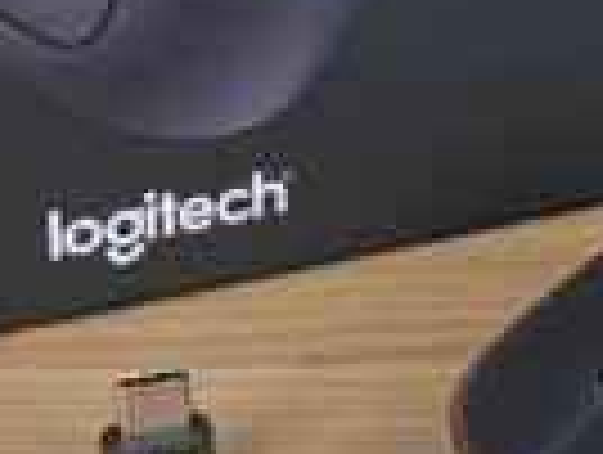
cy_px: -106
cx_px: 531
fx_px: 2094
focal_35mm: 120
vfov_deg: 12.1
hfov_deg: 16.2
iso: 16
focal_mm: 6.3
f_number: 1.7
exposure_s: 1/60.3
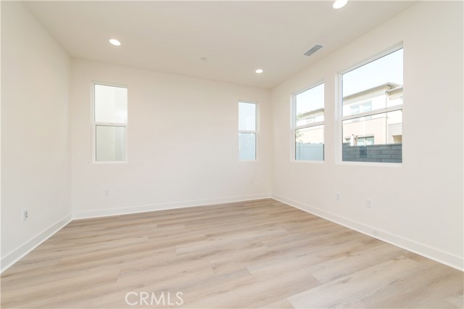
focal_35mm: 14
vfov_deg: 81.1
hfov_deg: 104.3
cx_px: 232
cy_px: 154
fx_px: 180
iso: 200
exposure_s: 1/125
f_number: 5.6
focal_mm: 14
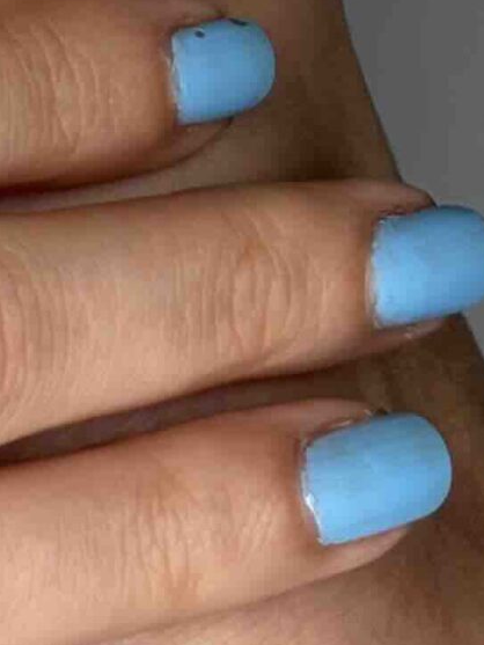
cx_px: -353
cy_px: -15
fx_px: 4454
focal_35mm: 239
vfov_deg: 8.2
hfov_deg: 6.1
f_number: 1.6
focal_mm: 5.96
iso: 32
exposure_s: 1/121
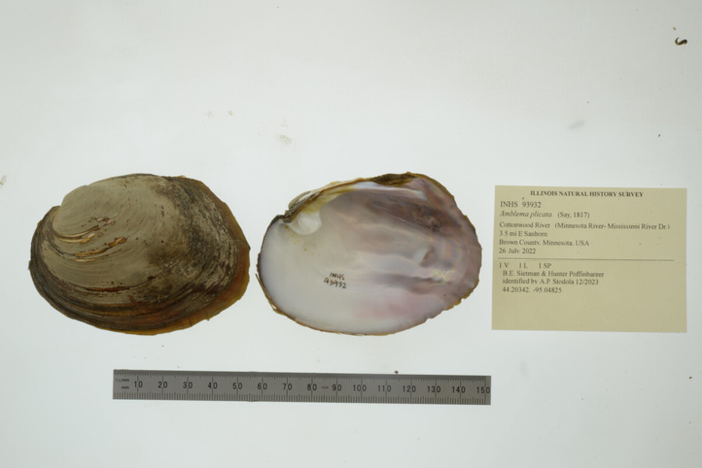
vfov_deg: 22.6
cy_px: 234
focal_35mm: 60
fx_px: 1170
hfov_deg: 33.4
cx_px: 351
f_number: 32
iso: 100
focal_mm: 60
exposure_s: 1/8
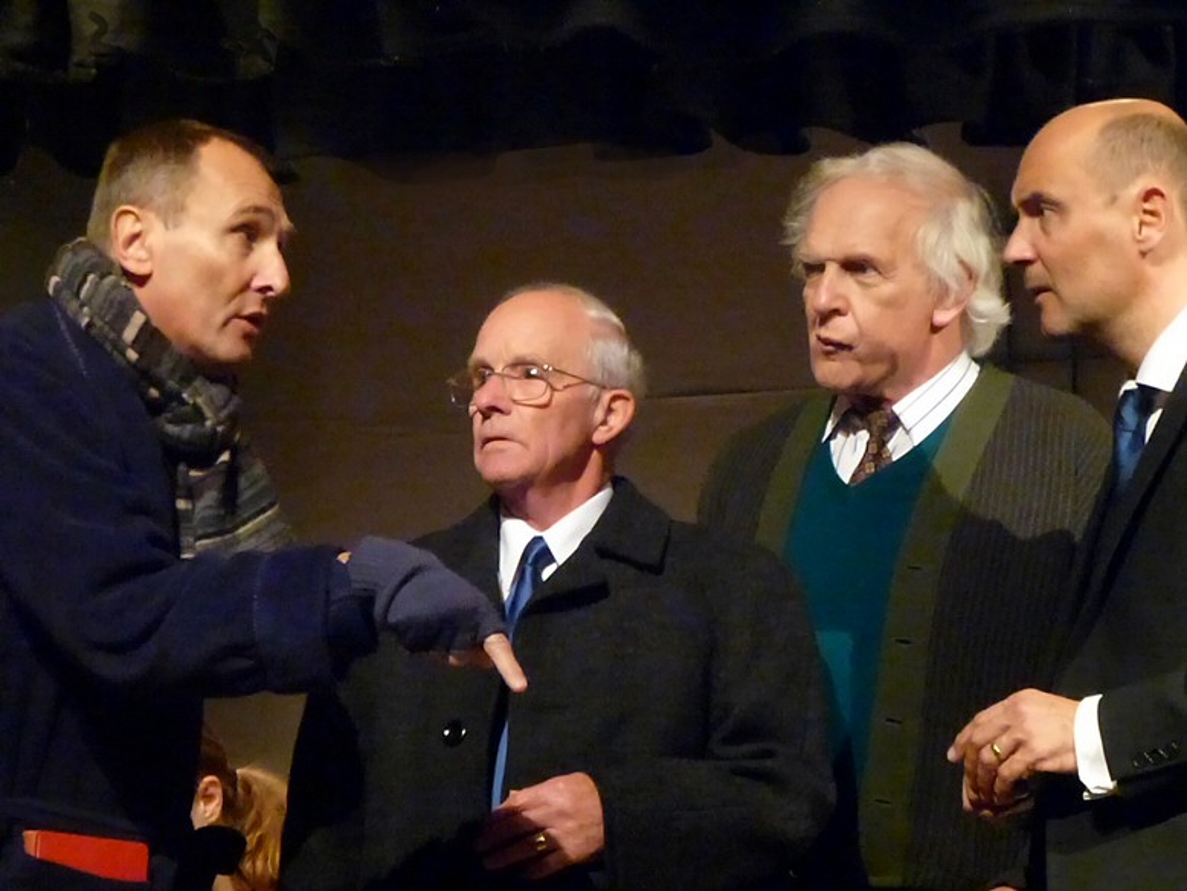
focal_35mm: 155
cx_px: 594
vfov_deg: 9.6
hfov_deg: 12.7
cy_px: 446
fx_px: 5317
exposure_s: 1/15
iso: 3200
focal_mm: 27.7
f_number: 5.3
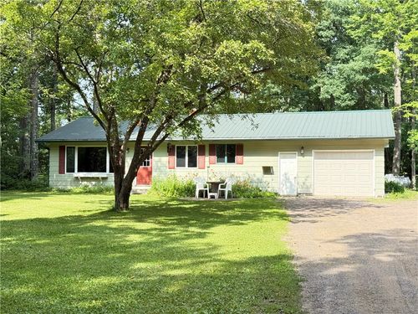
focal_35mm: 48
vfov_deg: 30.3
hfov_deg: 39.7
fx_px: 580
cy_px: 157
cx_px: 209
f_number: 1.78
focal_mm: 6.76
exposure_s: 1/875
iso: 100
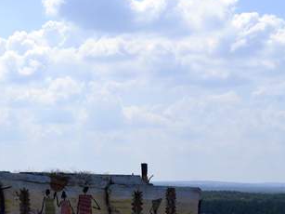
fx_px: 732
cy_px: 176
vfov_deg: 16.4
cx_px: -52
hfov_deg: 20.6
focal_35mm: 89
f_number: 6.3
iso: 400
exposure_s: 1/1600
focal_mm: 24
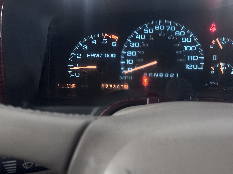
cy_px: 87
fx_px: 323
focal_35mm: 48
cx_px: 116
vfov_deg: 30.3
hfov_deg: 39.7
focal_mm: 6.86
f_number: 1.78
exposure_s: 1/17
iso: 800
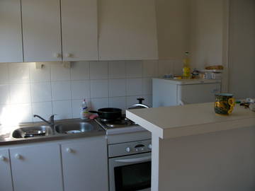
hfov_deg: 54.0
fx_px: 250
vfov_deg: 41.8
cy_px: 96
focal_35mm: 34
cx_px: 128
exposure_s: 1/130
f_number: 2.9
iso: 80
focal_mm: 5.7
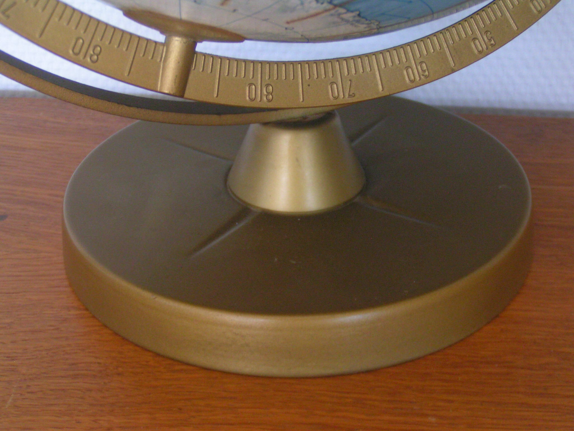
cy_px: 216
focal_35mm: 63
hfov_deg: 30.7
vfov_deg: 23.3
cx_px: 287
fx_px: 1045
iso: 200
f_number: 3.2
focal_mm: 9.7
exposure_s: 1/30
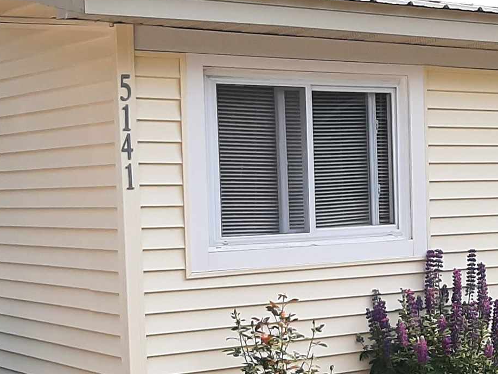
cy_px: 253
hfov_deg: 21.5
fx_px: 1252
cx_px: 522
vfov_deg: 16.9
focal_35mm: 87
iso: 40
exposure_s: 1/1007
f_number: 1.7
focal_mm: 3.93
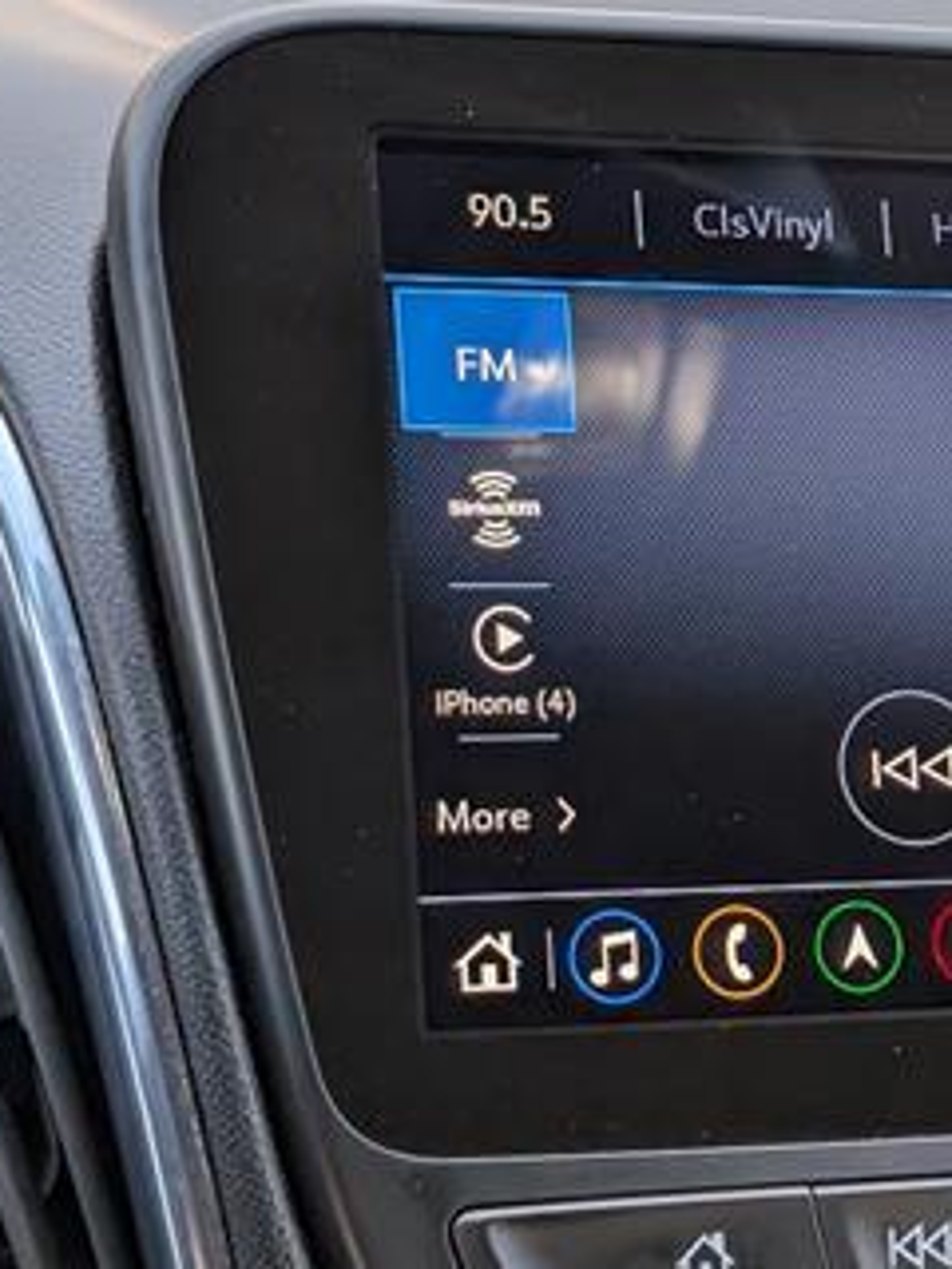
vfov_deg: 20.0
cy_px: 857
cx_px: 1083
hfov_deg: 14.7
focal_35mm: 98
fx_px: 3594
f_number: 1.68
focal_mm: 6.9
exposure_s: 1/667
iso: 257
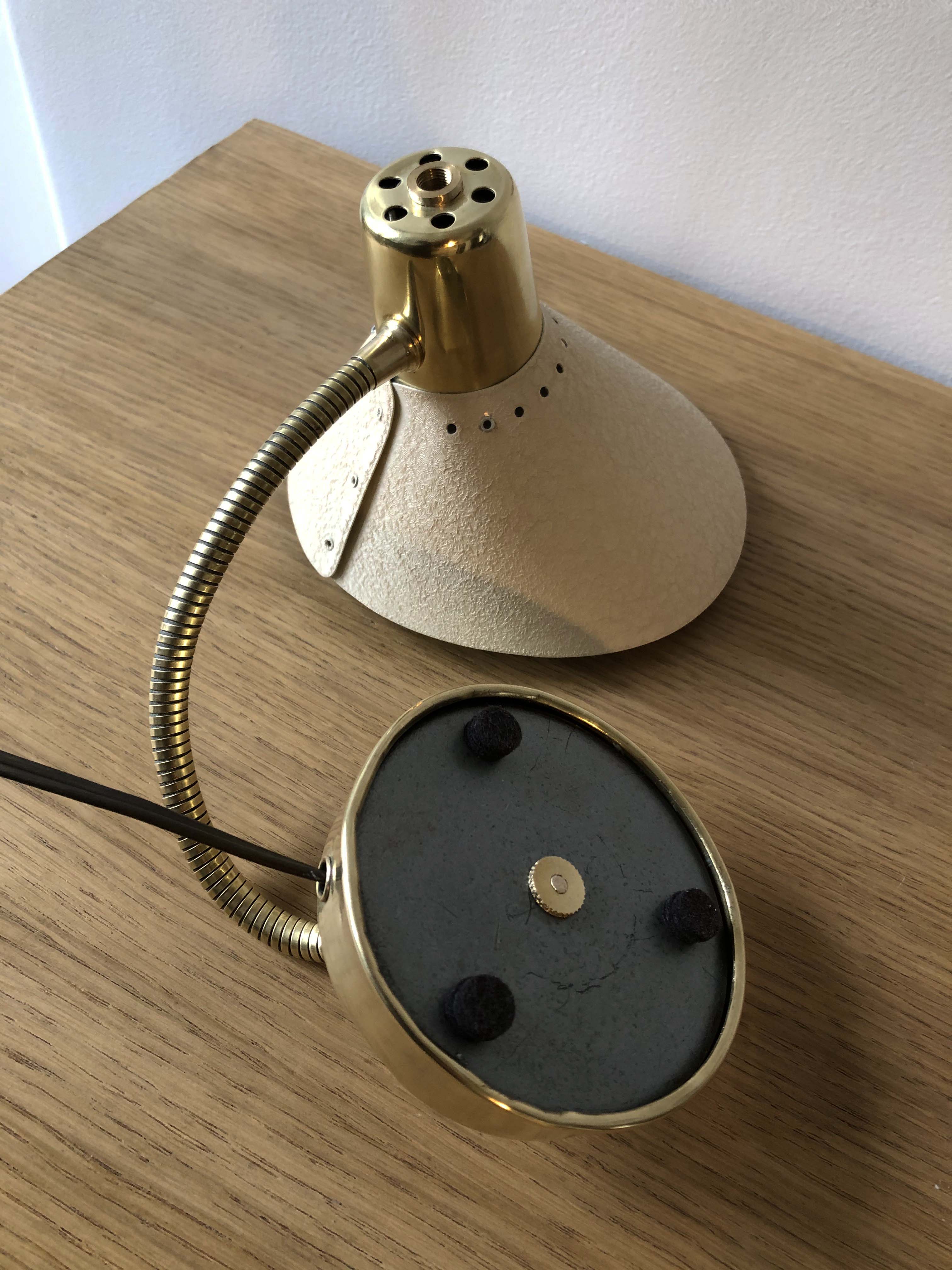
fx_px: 1027
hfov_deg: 49.7
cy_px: 635
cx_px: 476
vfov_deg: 63.4
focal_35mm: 28
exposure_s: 1/17
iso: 64
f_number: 1.8
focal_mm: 3.99
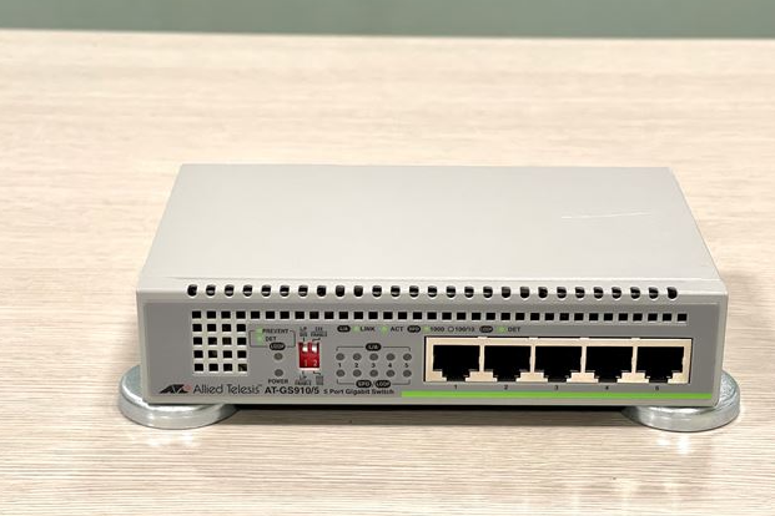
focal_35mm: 75
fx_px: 1614
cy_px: 295
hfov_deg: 27.0
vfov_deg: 18.2
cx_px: 409
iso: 160
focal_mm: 7.5
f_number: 2.2
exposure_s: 1/99
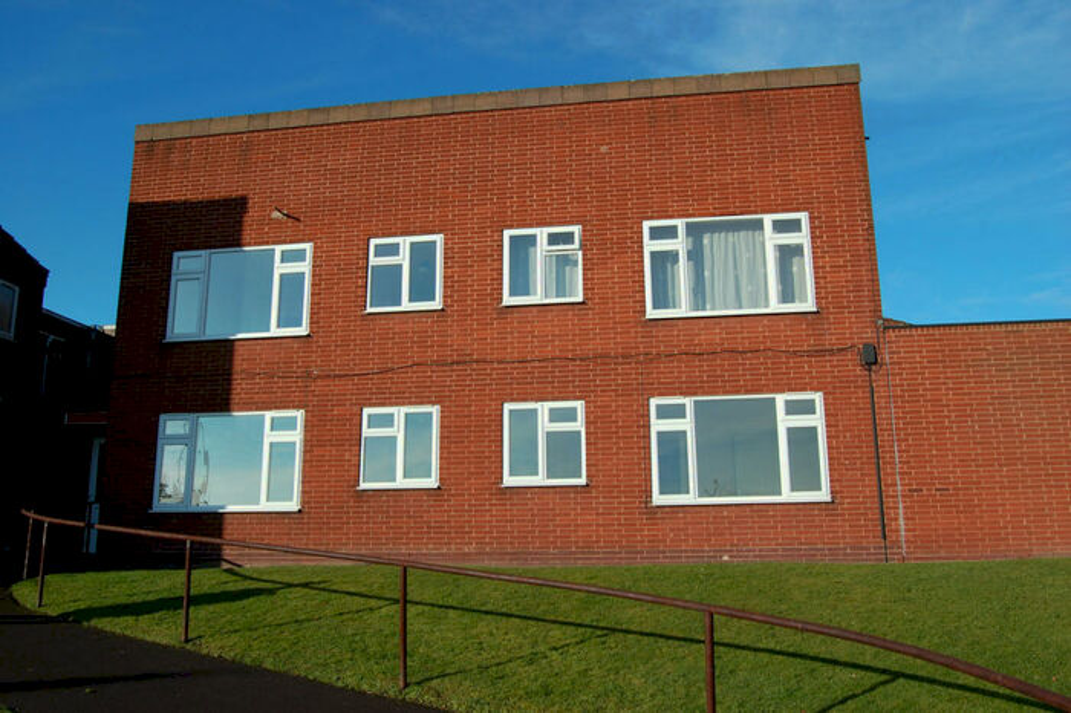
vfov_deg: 43.6
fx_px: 892
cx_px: 536
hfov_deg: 62.0
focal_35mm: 30
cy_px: 356
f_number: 10
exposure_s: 1/400
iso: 200
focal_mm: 20
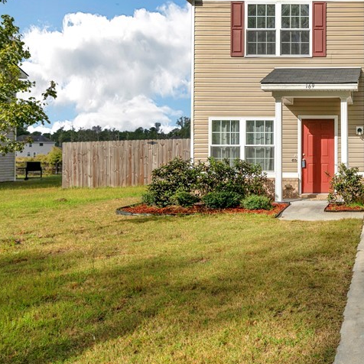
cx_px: 375
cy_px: 145
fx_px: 380
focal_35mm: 32
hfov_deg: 42.9
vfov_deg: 50.8
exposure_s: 1/400
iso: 100
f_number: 7.1
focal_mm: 11
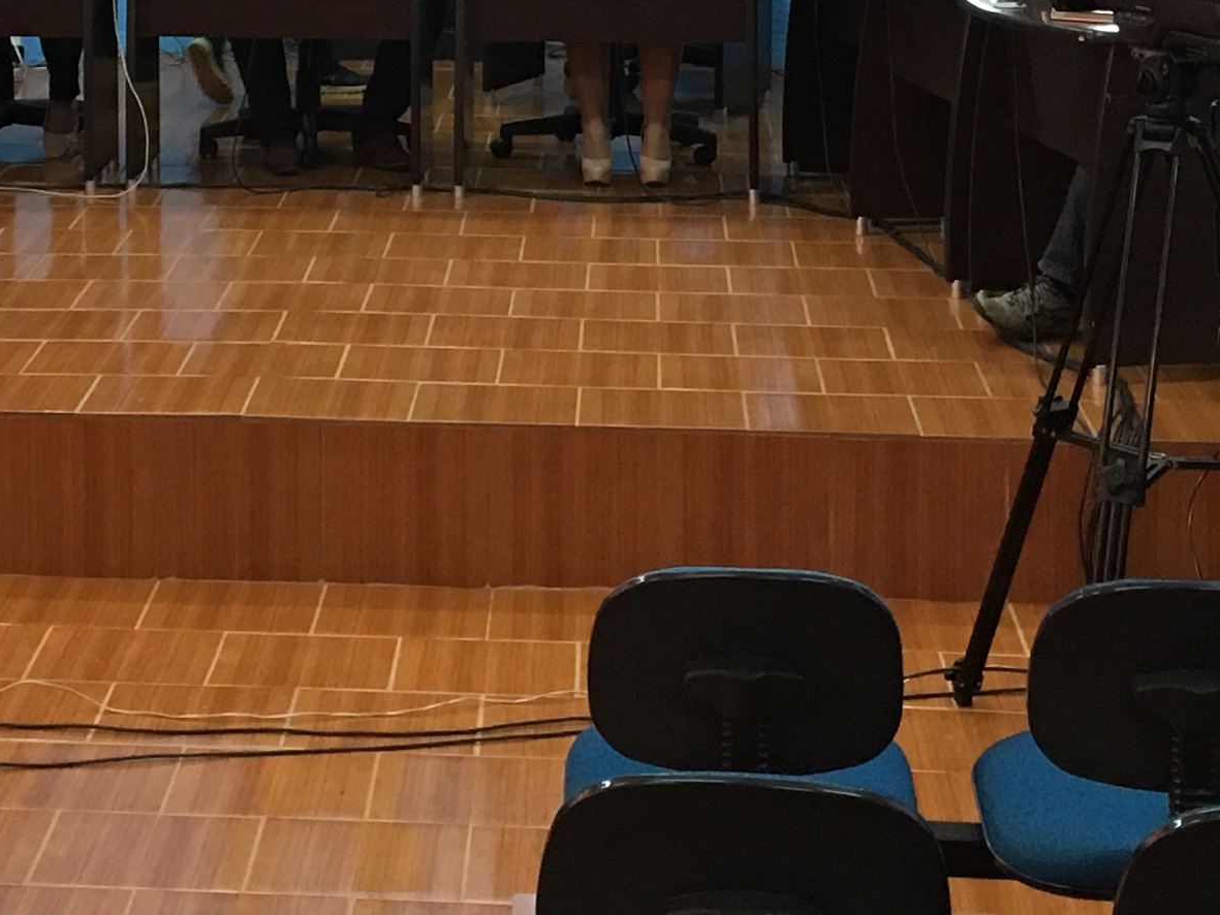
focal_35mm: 99
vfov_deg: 14.5
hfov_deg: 19.6
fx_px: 3489
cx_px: 260
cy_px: -143
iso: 50
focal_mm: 4.15
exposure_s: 1/15
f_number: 2.2
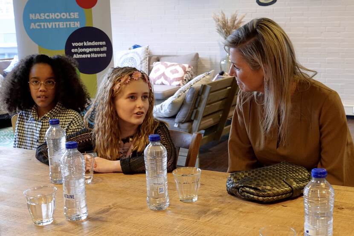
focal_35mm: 43
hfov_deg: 45.4
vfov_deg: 31.2
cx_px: 177
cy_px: 118
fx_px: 423
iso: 800
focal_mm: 15.73
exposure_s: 1/40
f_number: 3.2
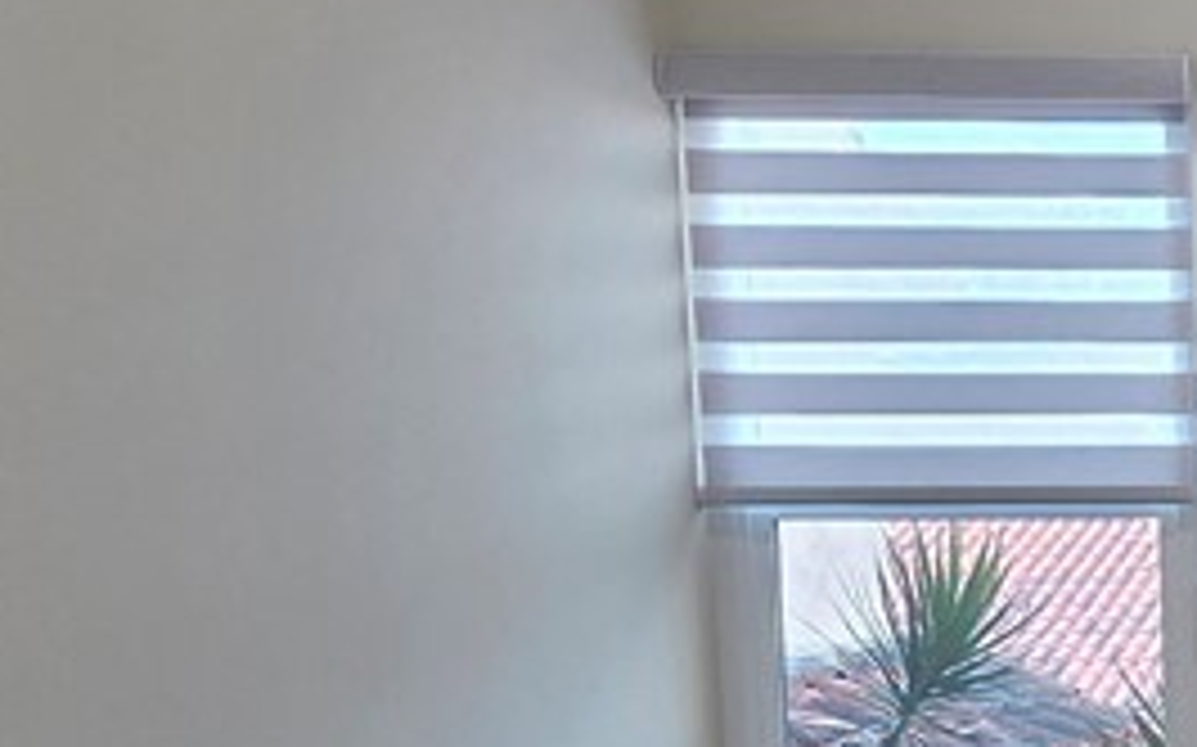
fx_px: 1728
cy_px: 729
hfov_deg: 27.4
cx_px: 1768
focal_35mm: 53
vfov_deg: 23.5
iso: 160
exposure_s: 1/120
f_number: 2.2
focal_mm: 2.2
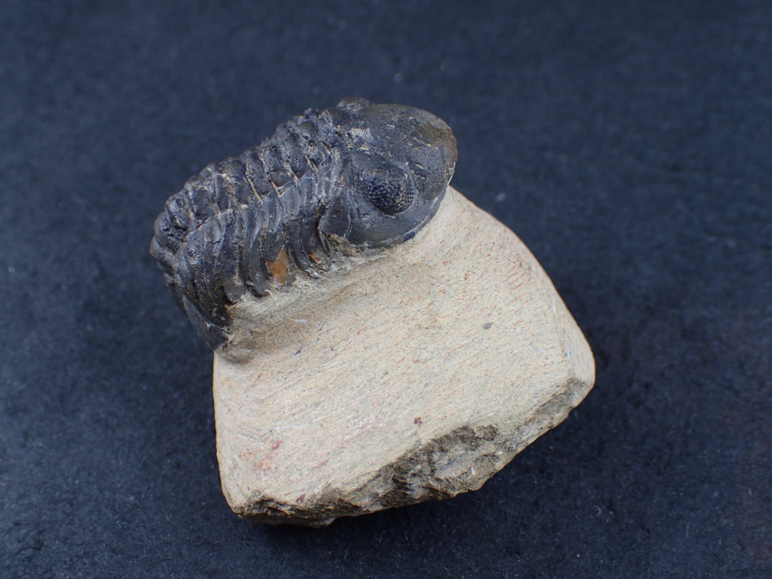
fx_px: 1115
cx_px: 389
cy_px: 290
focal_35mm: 50
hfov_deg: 38.2
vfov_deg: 29.1
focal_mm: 8.99
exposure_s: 1/200
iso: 200
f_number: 3.2
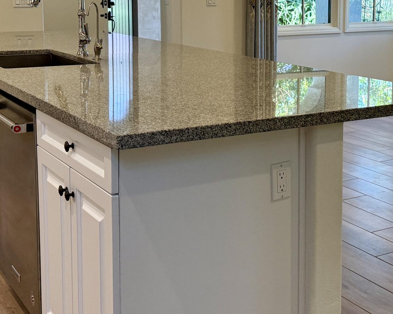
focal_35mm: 58
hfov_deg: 32.2
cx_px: 265
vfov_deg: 25.8
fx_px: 674
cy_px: 72
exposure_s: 1/193
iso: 200
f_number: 1.78
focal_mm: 6.76
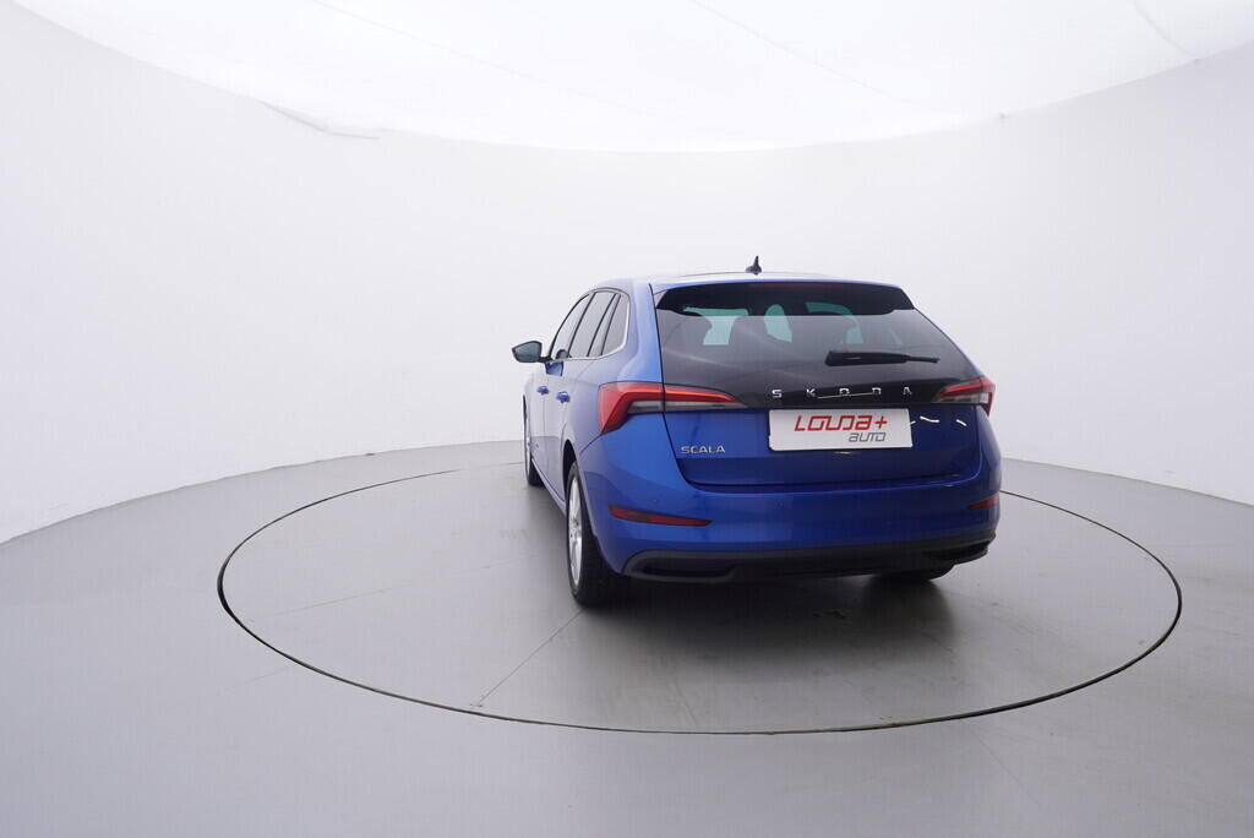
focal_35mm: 22
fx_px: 784
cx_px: 627
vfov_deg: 56.2
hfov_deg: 77.3
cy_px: 419
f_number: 5
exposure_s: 1/80
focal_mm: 15
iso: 200
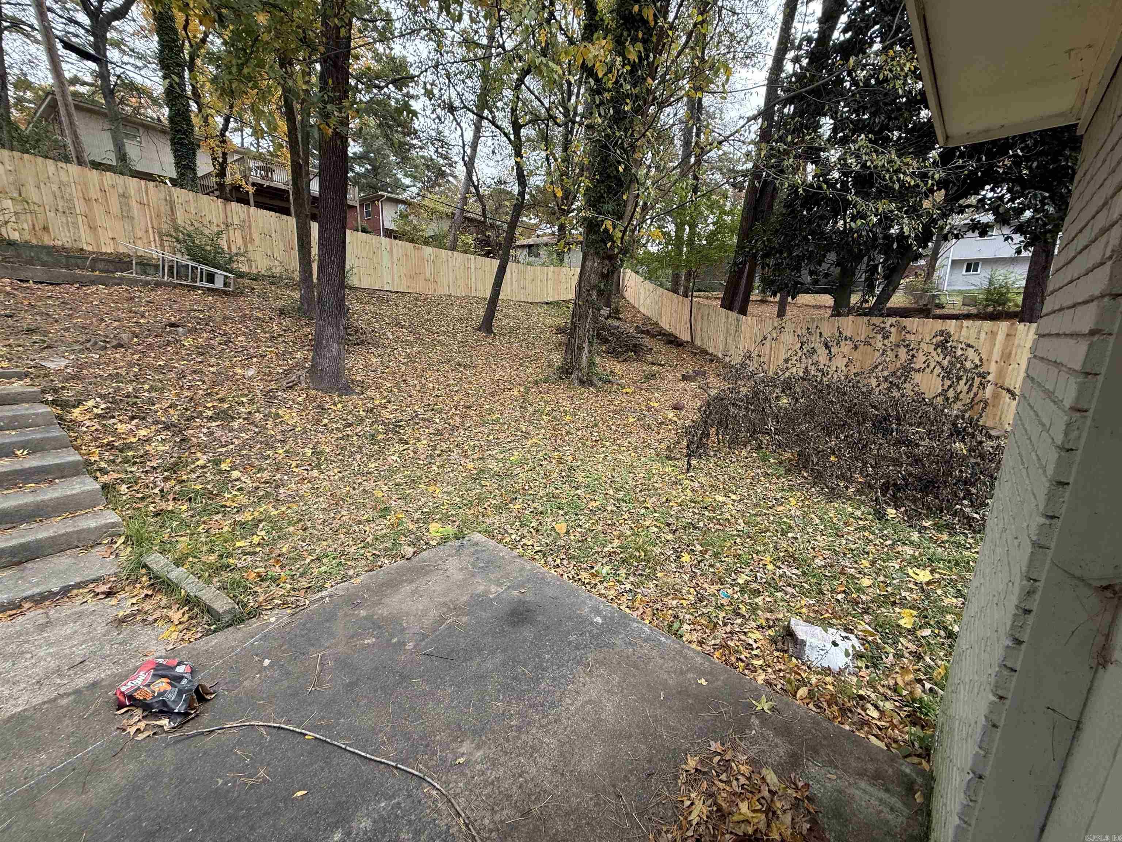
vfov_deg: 85.7
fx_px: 454
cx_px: 561
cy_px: 421
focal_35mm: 14
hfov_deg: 102.1
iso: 50
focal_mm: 2.22
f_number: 2.2
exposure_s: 1/175
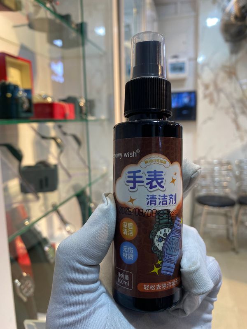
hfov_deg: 53.1
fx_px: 247
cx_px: 124
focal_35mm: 26
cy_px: 164
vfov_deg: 67.3
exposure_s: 1/100
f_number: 1.8
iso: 100
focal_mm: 4.25
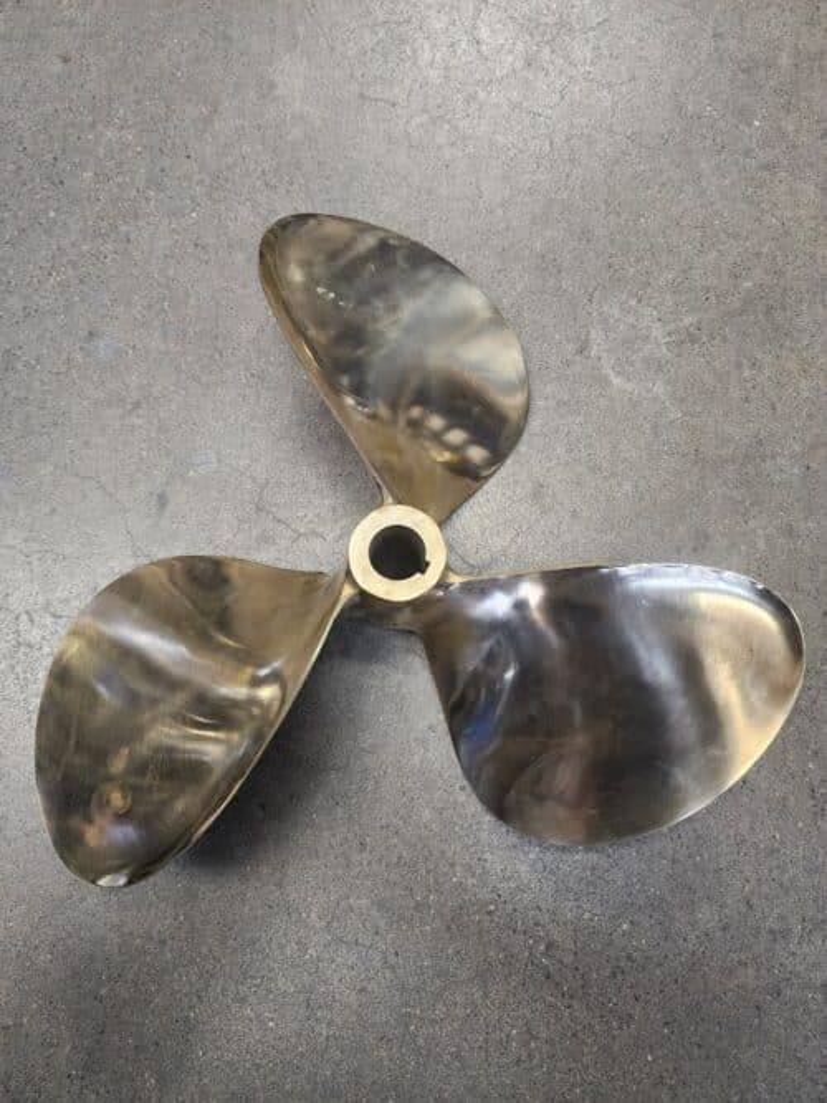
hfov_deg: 58.9
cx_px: 414
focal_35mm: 23
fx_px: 733
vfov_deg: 73.9
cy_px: 552
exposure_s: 1/120
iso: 400
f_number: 1.8
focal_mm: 6.4
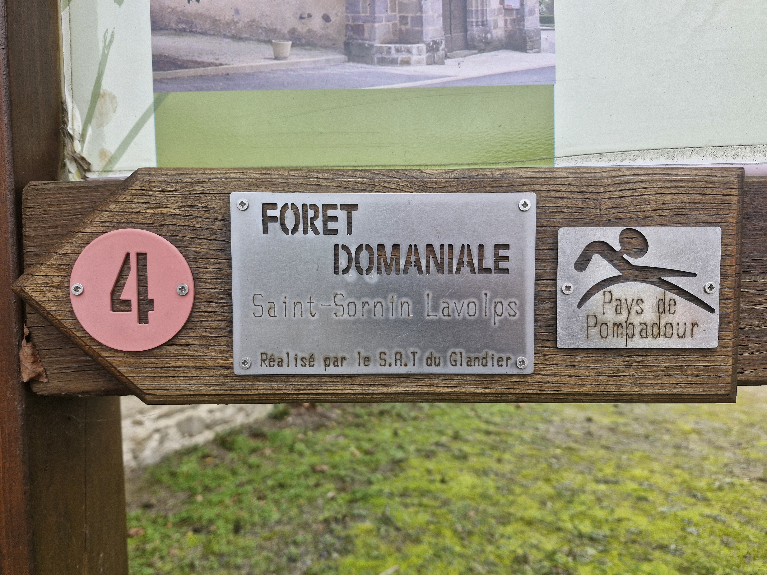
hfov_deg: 73.9
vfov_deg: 58.9
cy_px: 288
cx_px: 384
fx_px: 510
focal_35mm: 23
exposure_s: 1/318
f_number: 1.8
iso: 50
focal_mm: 5.54
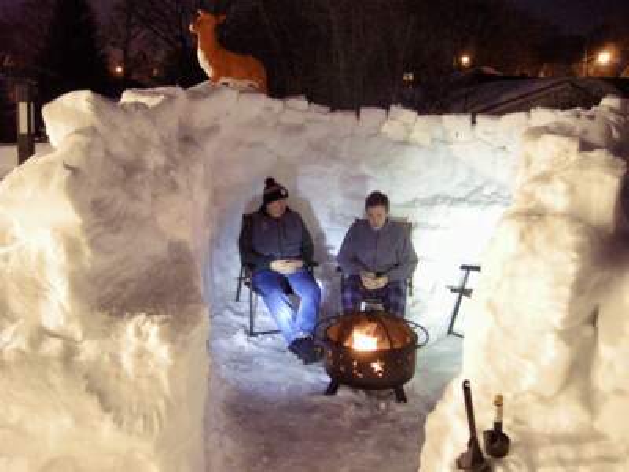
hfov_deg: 52.6
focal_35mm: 35
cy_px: 236
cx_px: 314
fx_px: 636
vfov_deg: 40.7
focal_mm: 7.5
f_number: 2.7
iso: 800
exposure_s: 1
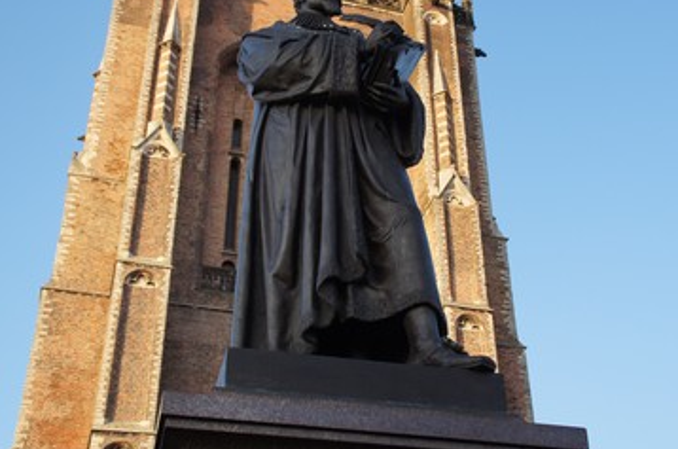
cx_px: 371
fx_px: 1015
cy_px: 168
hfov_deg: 36.9
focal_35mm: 54
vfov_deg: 24.9
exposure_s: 1/125
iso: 100
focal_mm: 28
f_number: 6.3
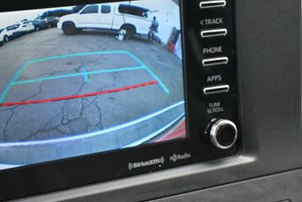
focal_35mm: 64
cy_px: 81
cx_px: 49
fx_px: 536
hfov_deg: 30.5
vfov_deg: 21.2
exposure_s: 1/125
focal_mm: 23
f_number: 4.2
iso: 1250
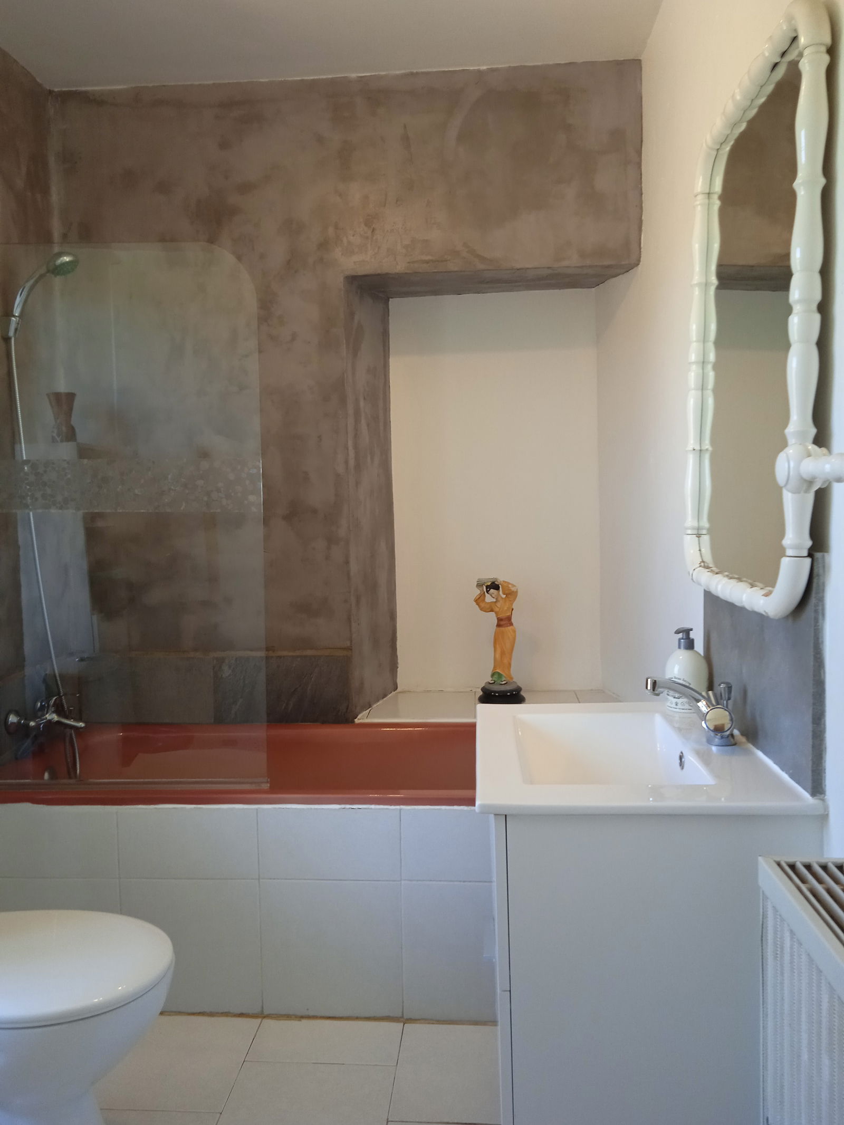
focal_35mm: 28
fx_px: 910
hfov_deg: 49.7
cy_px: 562
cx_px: 422
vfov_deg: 63.4
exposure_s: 1/33.3
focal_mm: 3.43
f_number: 2.2
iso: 225
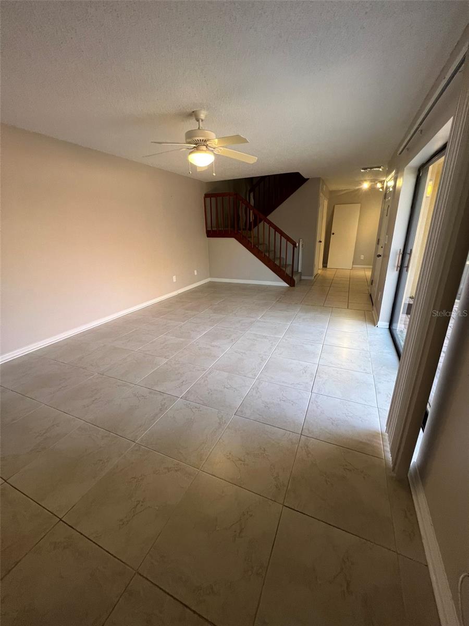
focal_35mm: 13
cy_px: 313
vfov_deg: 106.2
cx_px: 234
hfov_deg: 89.9
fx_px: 235
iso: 200
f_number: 1.8
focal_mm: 1.57
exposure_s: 1/120
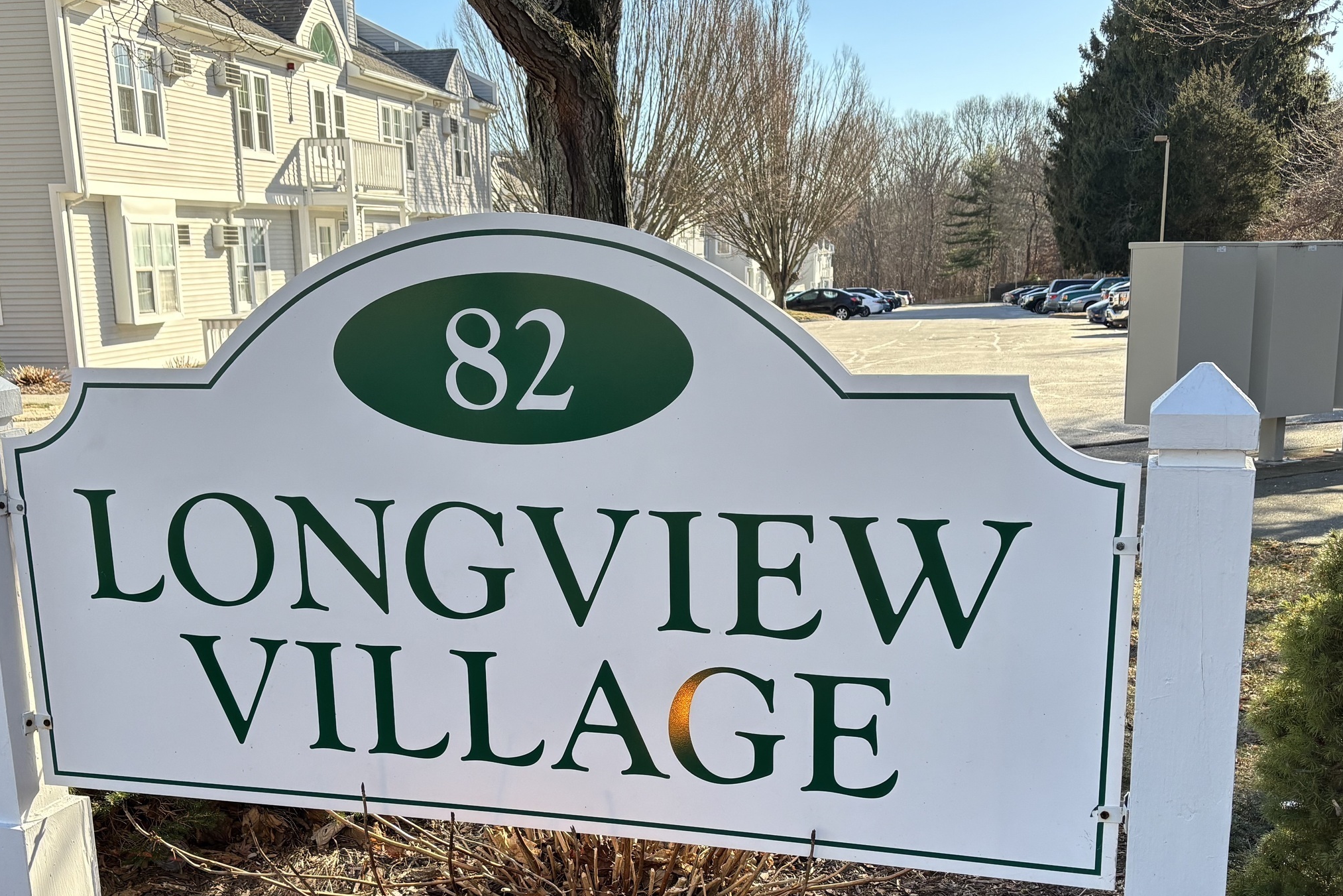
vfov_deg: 32.2
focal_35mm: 41
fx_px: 1530
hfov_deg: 47.4
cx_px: 650
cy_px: 639
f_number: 1.6
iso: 50
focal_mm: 5.96
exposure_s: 1/903
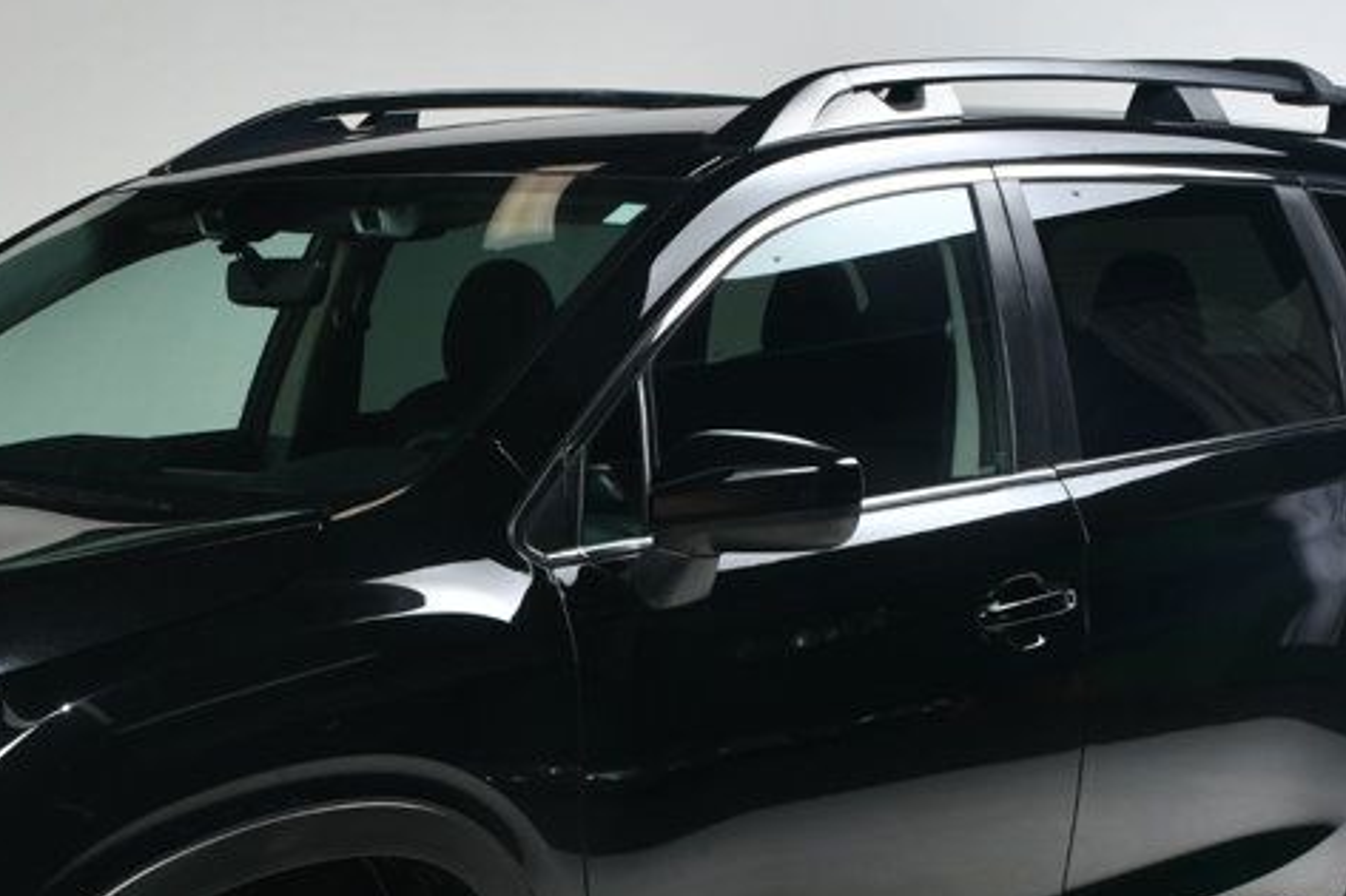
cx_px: 304
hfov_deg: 25.6
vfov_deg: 17.2
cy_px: 808
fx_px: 2915
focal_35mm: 78
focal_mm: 24
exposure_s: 1/160
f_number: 11
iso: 100
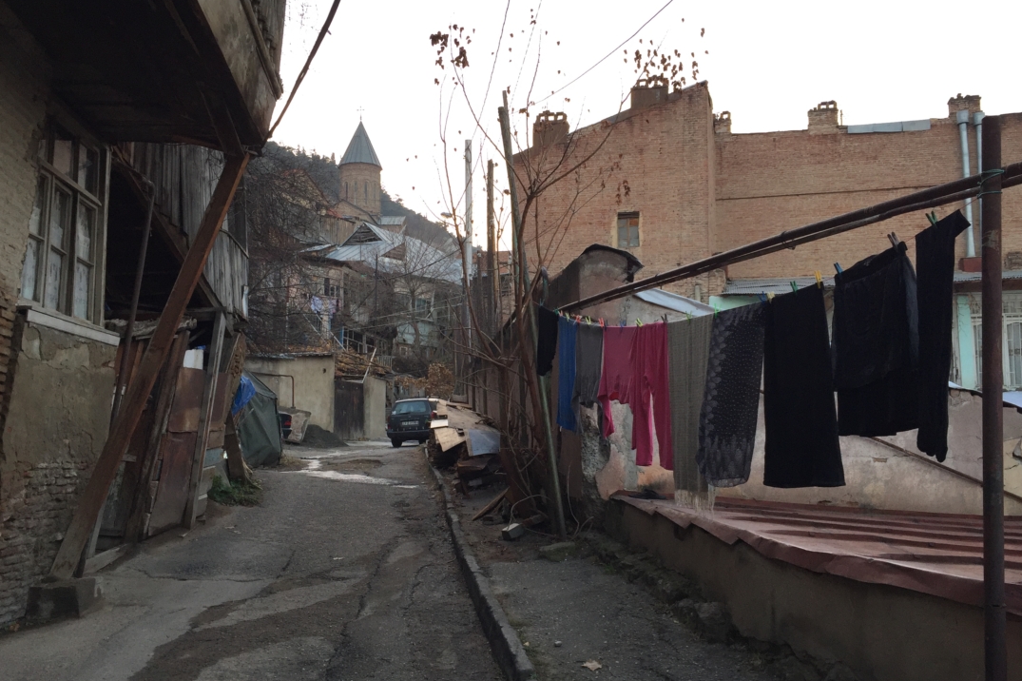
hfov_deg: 58.7
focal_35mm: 32
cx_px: 511
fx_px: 908
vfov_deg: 41.1
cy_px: 350
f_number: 2.2
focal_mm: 4.15
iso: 50
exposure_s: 1/100
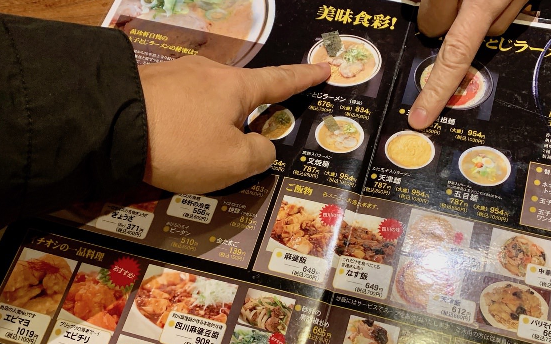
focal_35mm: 40
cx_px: 342
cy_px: 186
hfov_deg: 48.8
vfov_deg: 32.0
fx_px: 601
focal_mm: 4.25
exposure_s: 1/60
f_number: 1.8
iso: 160
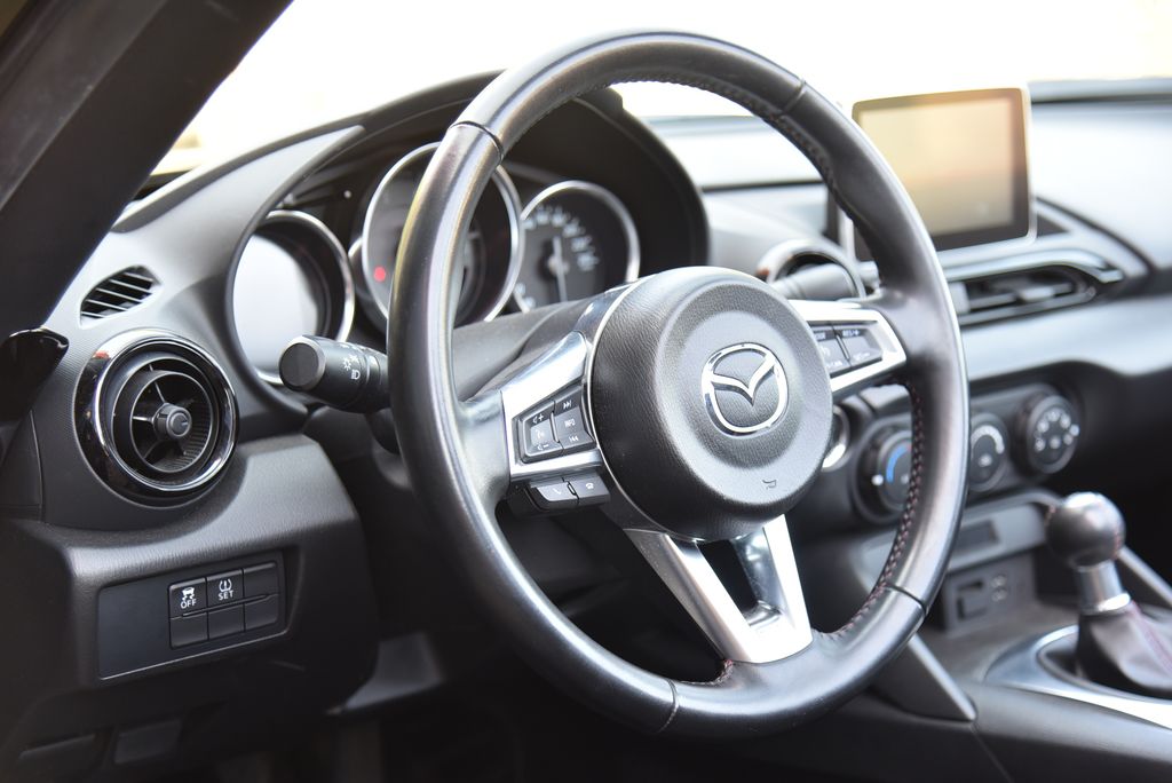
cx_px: 586
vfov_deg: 23.4
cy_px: 392
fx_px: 1889
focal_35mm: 58
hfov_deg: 34.5
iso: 500
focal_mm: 58
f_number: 4
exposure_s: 1/60
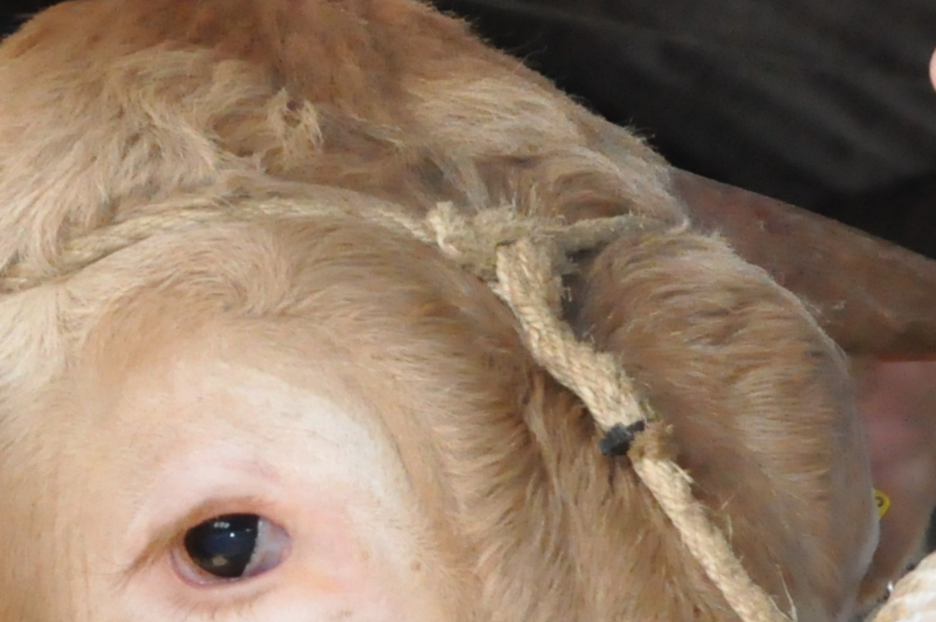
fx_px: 8234
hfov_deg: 6.5
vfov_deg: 4.3
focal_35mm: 317
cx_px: -20
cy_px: 894
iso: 3200
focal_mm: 56
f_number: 10
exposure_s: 1/200
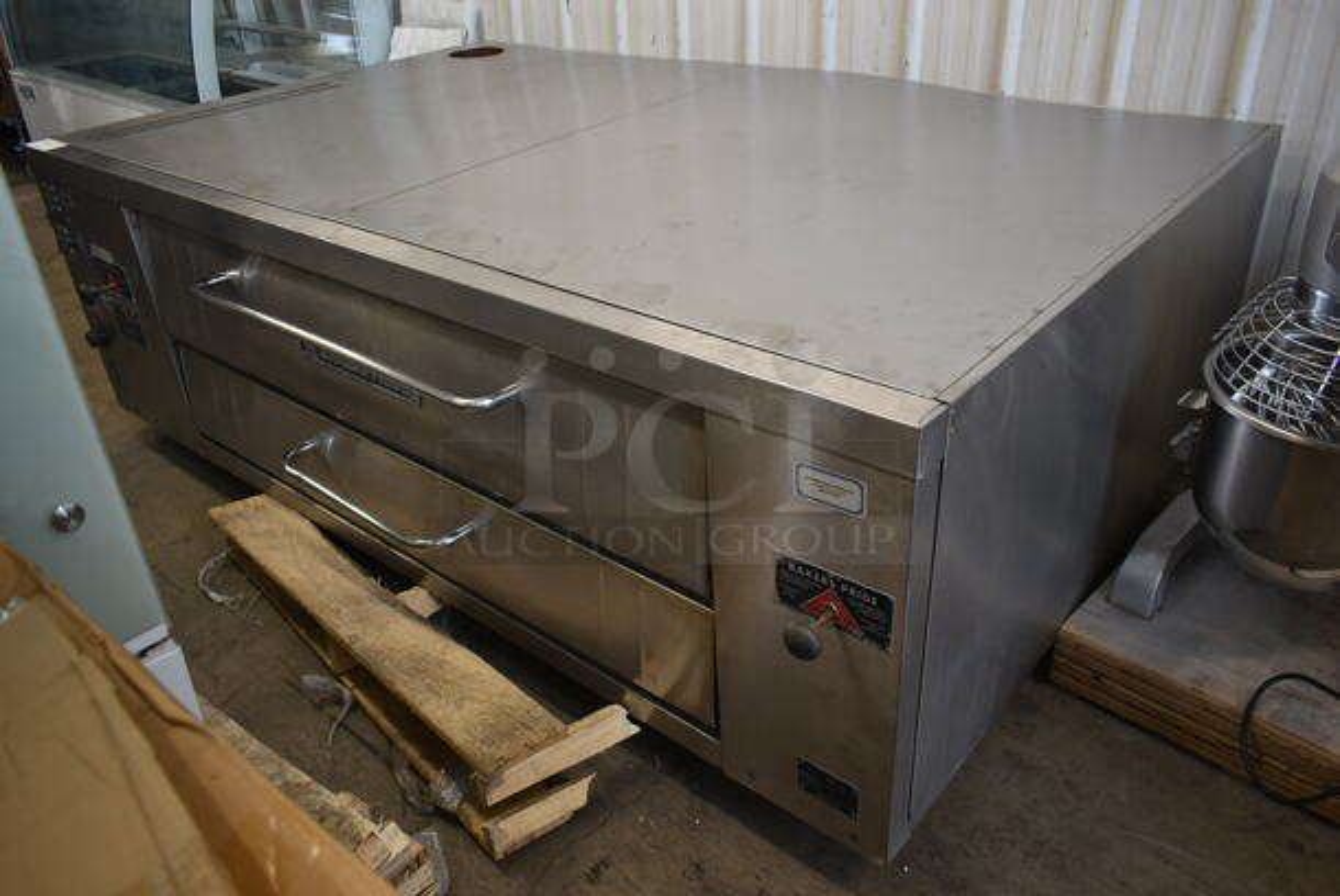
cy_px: 448
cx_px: 670
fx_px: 1006
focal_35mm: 27
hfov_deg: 67.3
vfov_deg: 48.0
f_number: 3.5
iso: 220
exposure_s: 1/30
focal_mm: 18
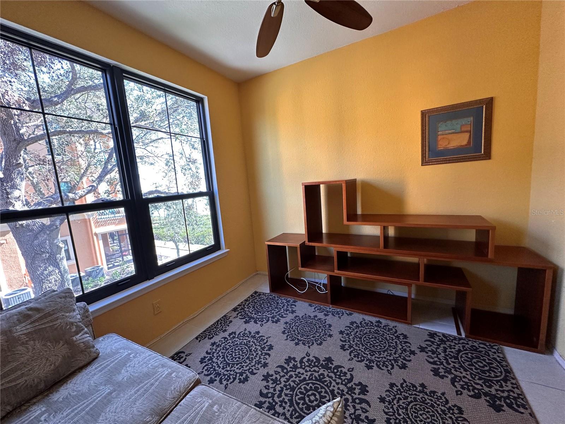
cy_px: 212
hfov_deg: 102.1
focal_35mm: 14
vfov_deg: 85.7
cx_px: 282
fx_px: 229
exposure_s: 1/120
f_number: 2.2
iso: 200
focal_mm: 2.22
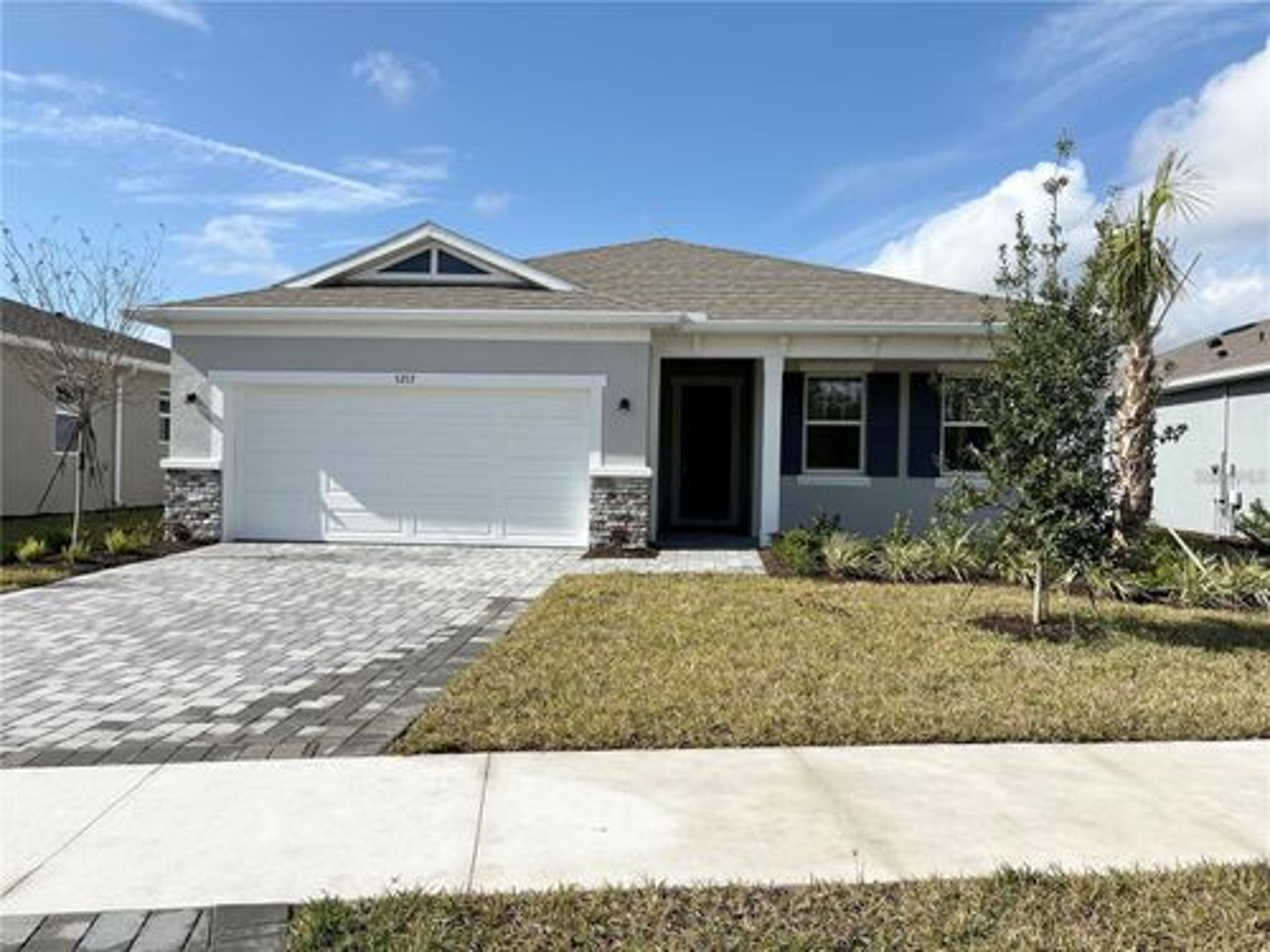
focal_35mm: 26
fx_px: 954
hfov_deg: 67.3
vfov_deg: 53.1
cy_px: 476
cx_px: 635
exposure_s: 1/4950
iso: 50
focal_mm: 5.96
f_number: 1.6
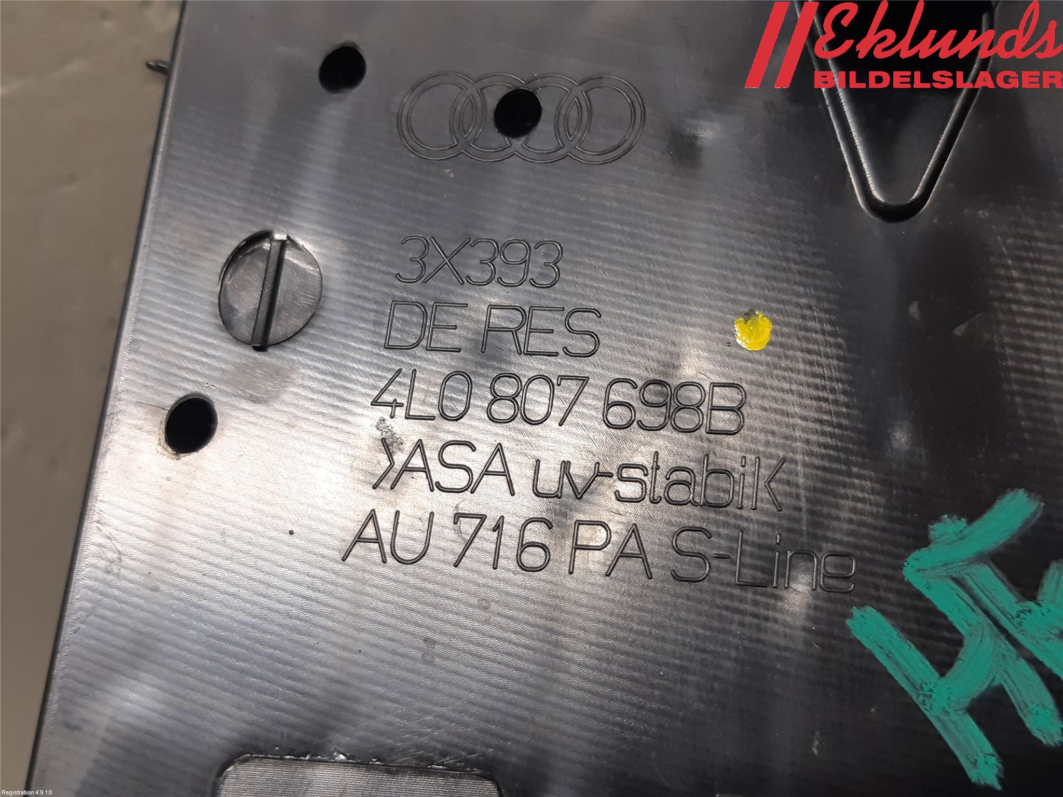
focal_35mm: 26
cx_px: 532
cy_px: 398
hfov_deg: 67.3
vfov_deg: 53.1
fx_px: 798
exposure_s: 1/50
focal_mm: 3.93
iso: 100
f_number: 1.7
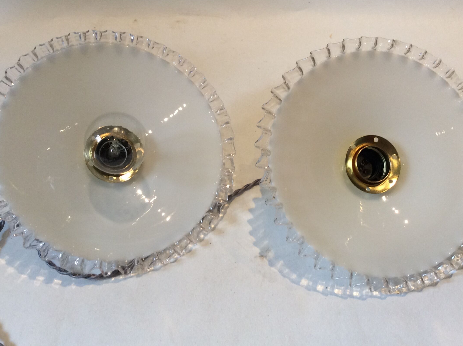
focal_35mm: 39
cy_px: 167
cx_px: 238
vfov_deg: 36.7
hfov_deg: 47.9
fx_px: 521
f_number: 2.4
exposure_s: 1/25
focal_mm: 3.3
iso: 80
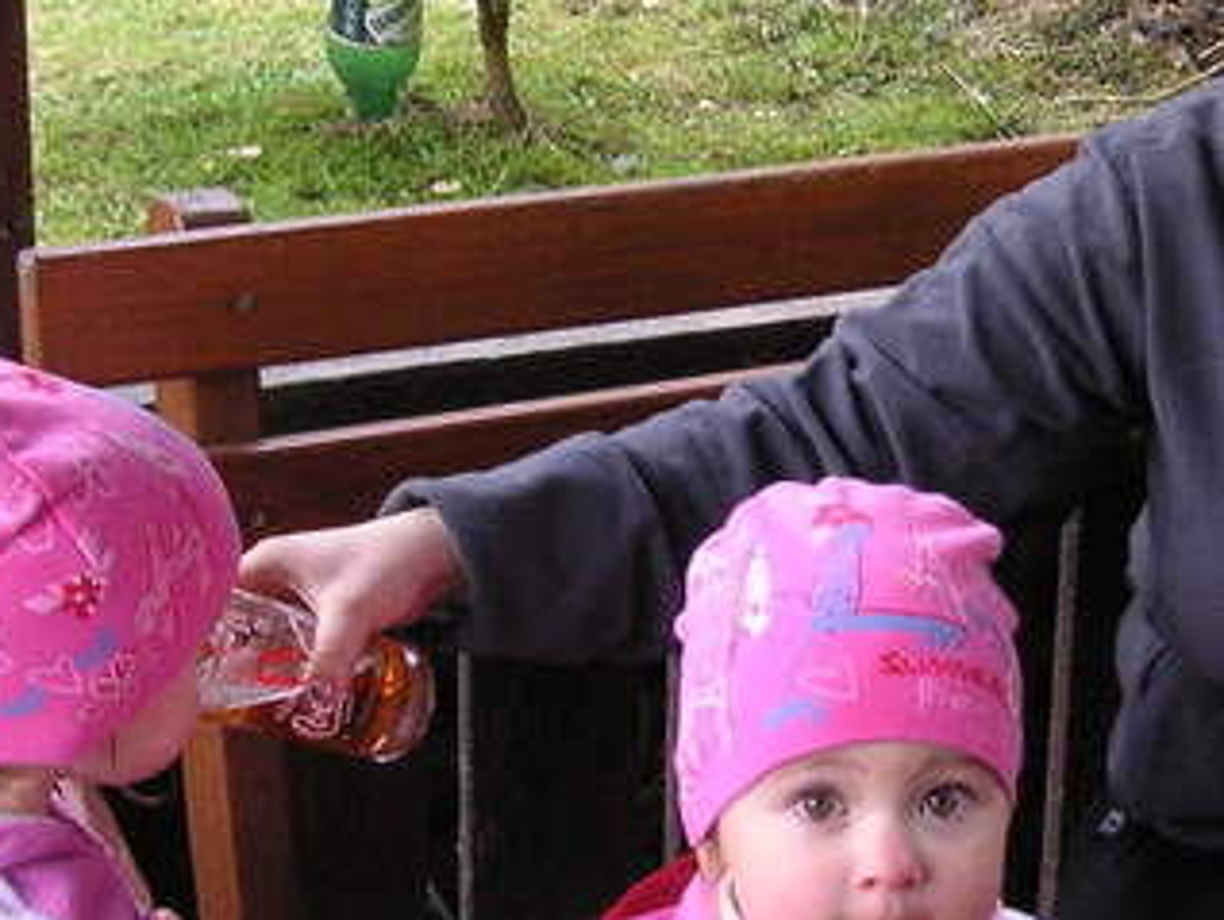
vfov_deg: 15.1
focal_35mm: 98
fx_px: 3468
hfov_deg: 20.0
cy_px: 508
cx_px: 627
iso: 80
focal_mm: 6.5
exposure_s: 1/45
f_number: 2.9
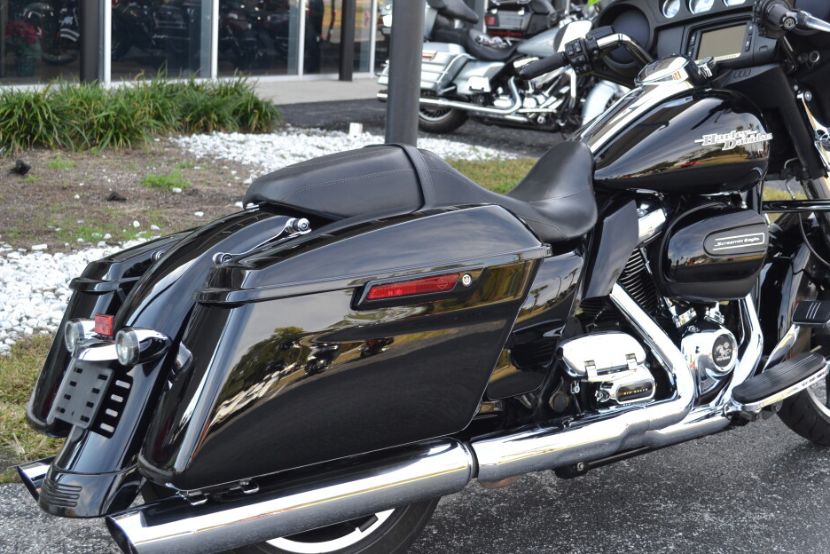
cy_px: 257
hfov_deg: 39.4
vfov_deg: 27.0
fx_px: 1153
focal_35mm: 50
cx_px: 494
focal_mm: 26
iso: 220
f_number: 5.6
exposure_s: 1/125
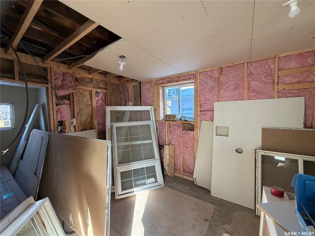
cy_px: 118
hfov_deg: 102.1
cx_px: 158
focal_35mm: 14
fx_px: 127
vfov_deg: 85.7
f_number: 2.2
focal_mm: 2.22
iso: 320
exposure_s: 1/121
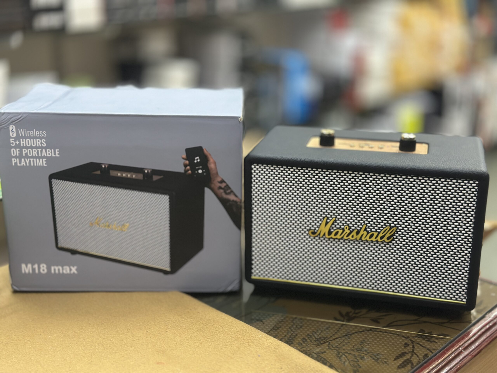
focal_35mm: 48
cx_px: 248
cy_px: 186
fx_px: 689
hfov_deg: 39.7
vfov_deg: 30.3
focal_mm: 6.86
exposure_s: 1/50
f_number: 1.78
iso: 250
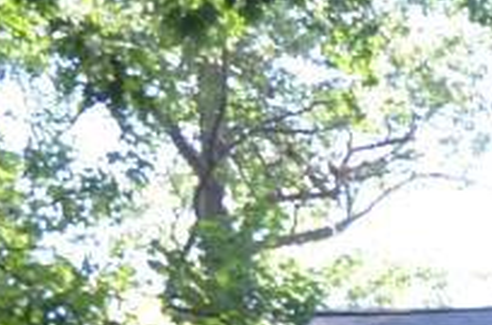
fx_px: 3927
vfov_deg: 4.6
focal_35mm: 288
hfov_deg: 6.9
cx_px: 1046
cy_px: 951
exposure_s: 1/100
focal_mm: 24
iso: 400
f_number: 5.6
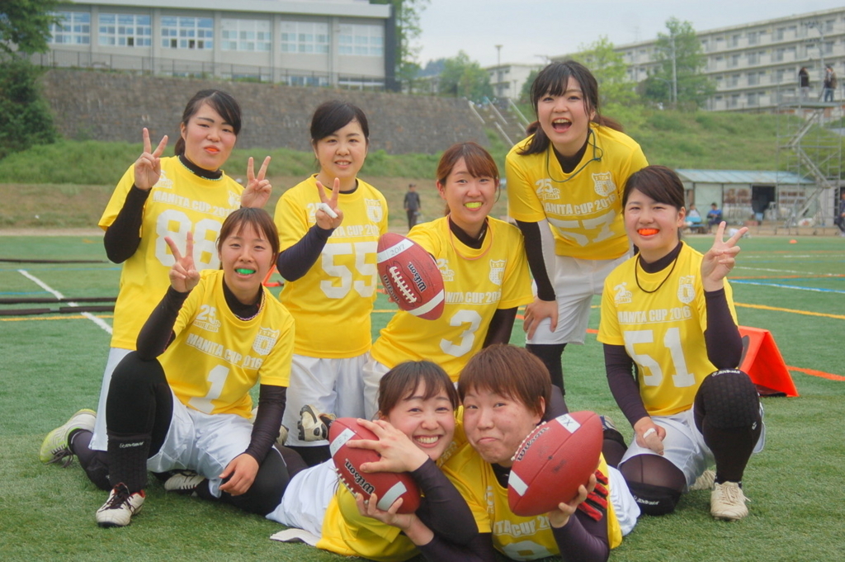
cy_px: 281
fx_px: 1407
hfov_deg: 33.4
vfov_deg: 22.6
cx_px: 422
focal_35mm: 60
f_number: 4
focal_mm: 40
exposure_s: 1/1000
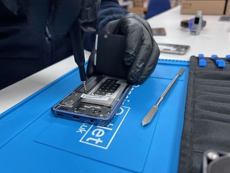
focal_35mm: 26
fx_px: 173
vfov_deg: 53.1
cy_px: 86
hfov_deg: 67.3
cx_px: 115
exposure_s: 1/100
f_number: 1.5
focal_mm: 5.7
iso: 125
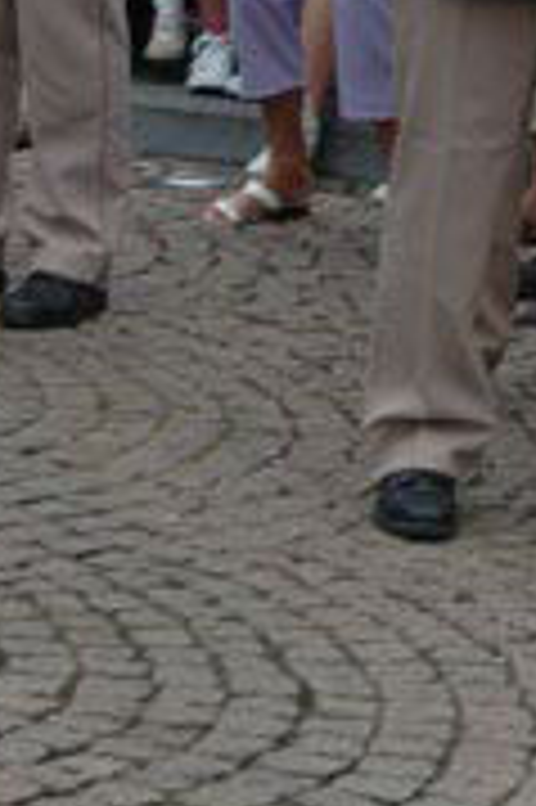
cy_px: -171
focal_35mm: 235
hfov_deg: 5.7
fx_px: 5263
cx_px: 1058
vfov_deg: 8.7
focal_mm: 35
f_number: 6.3
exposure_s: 1/200
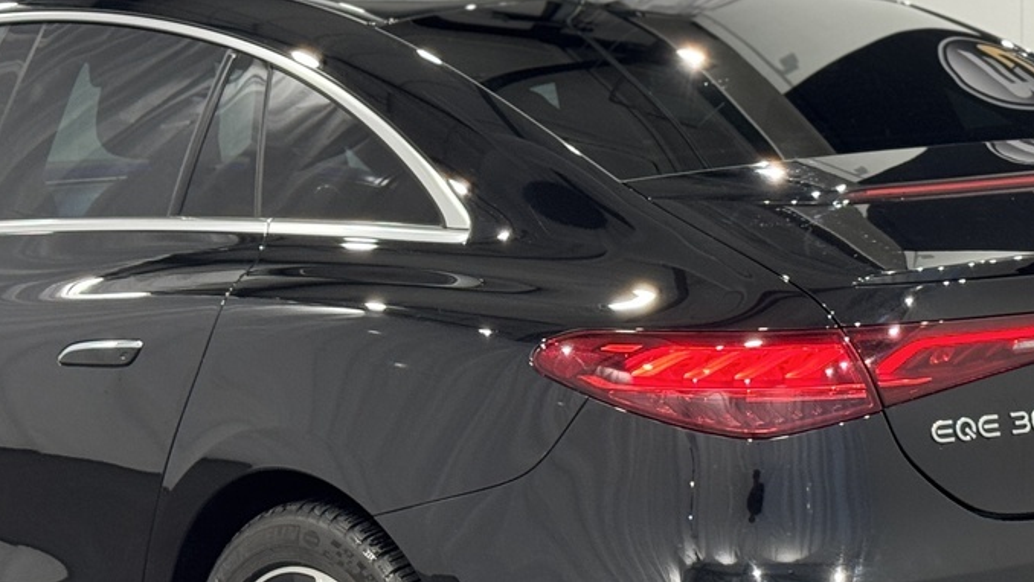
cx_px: 470
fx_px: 3045
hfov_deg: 19.3
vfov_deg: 10.9
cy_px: 456
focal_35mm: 111
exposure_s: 1/100
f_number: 1.78
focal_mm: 6.76
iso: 160
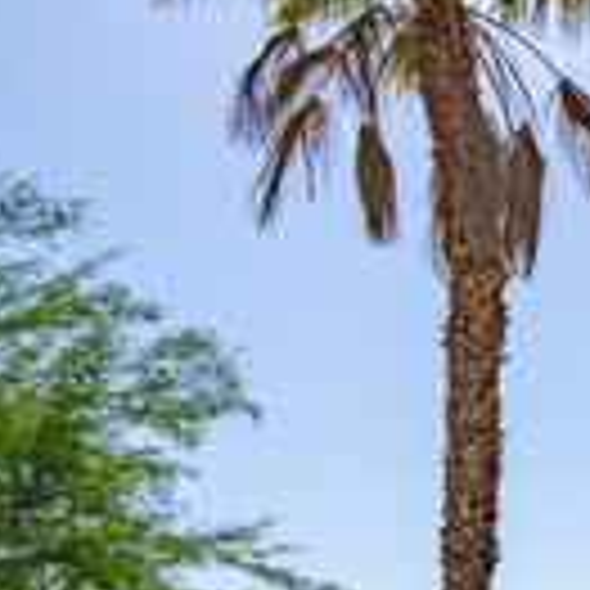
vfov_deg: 21.0
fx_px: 1446
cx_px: 1189
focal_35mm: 75
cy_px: 768
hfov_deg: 16.9
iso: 100
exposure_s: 1/1600
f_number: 10
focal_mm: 18
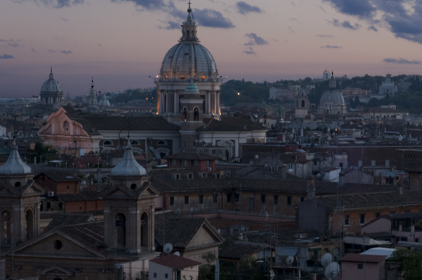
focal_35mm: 127
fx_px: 1487
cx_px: 343
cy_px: 139
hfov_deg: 16.0
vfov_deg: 10.8
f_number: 16
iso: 200
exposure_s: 1/1.67
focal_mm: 50
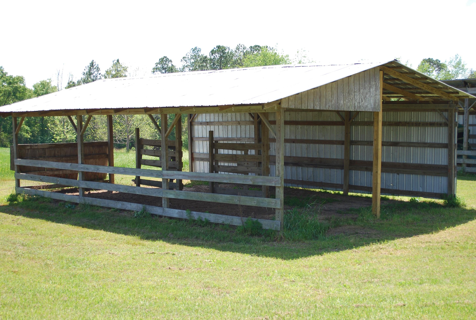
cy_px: 160
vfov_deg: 28.2
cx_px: 238
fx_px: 636
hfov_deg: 41.0
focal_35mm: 48
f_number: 5
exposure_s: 1/200
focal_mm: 32
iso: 100
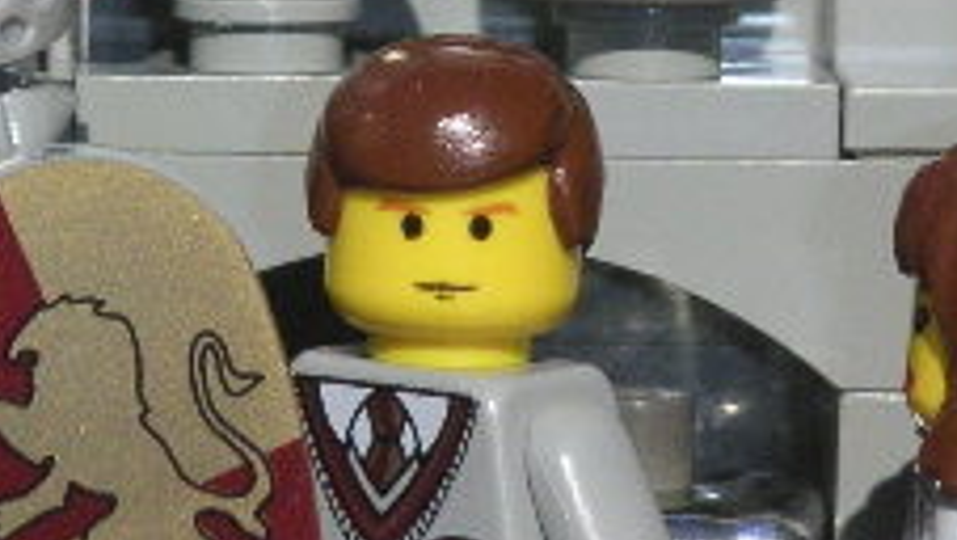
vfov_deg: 3.8
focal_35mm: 320
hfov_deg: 6.7
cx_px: 451
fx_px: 8125
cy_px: -156
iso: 160
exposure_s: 1/750
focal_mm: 17.1
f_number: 8
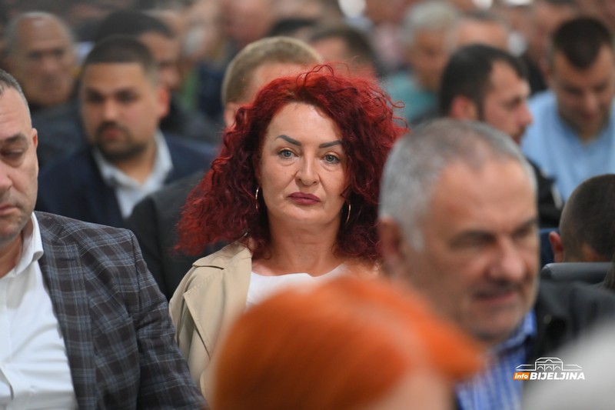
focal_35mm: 200
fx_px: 3416
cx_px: 308
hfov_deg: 10.3
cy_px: 205
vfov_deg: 6.9
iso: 3200
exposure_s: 1/320
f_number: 2.8
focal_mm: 200
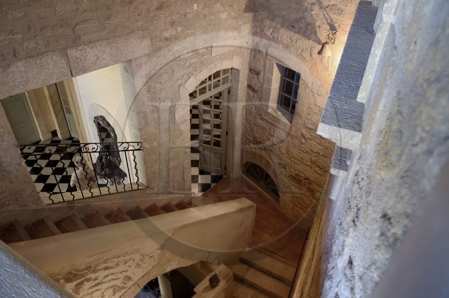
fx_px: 299
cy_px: 149
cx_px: 224
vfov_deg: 53.1
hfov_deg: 73.8
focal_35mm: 24
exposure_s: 1/10
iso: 800
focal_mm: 24
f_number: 6.3
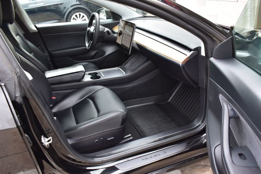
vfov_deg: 43.6
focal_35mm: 30
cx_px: 130
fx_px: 217
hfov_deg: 62.0
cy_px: 87
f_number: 7.1
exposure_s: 1/25
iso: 400
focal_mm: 20
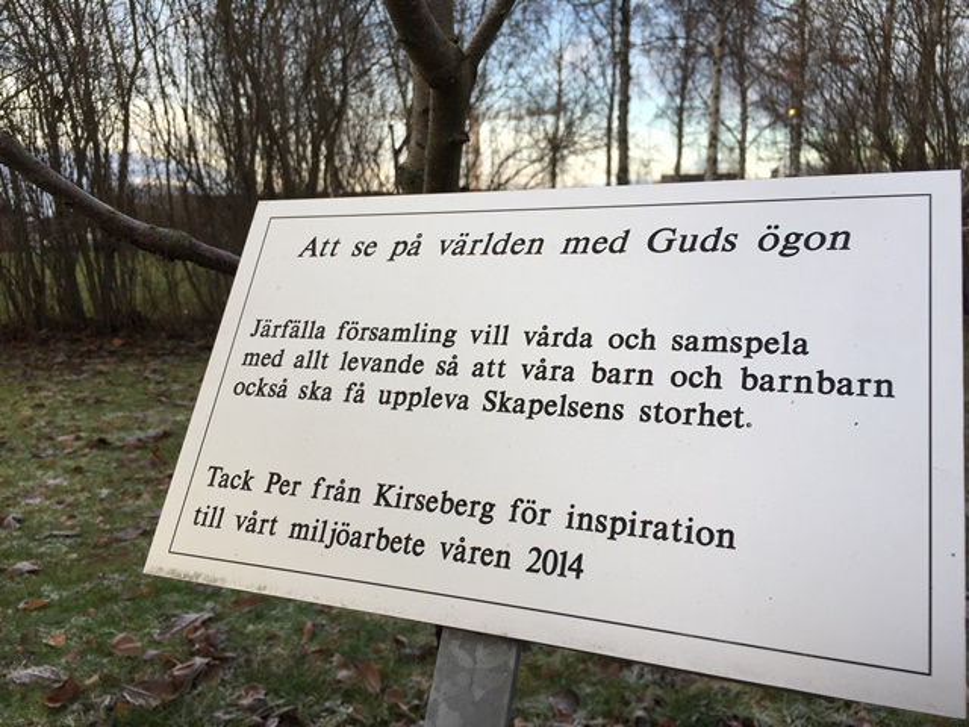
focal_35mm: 29
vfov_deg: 48.2
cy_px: 364
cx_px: 484
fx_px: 812
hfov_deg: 61.7
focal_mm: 4.15
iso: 32
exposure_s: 1/167
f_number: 2.2
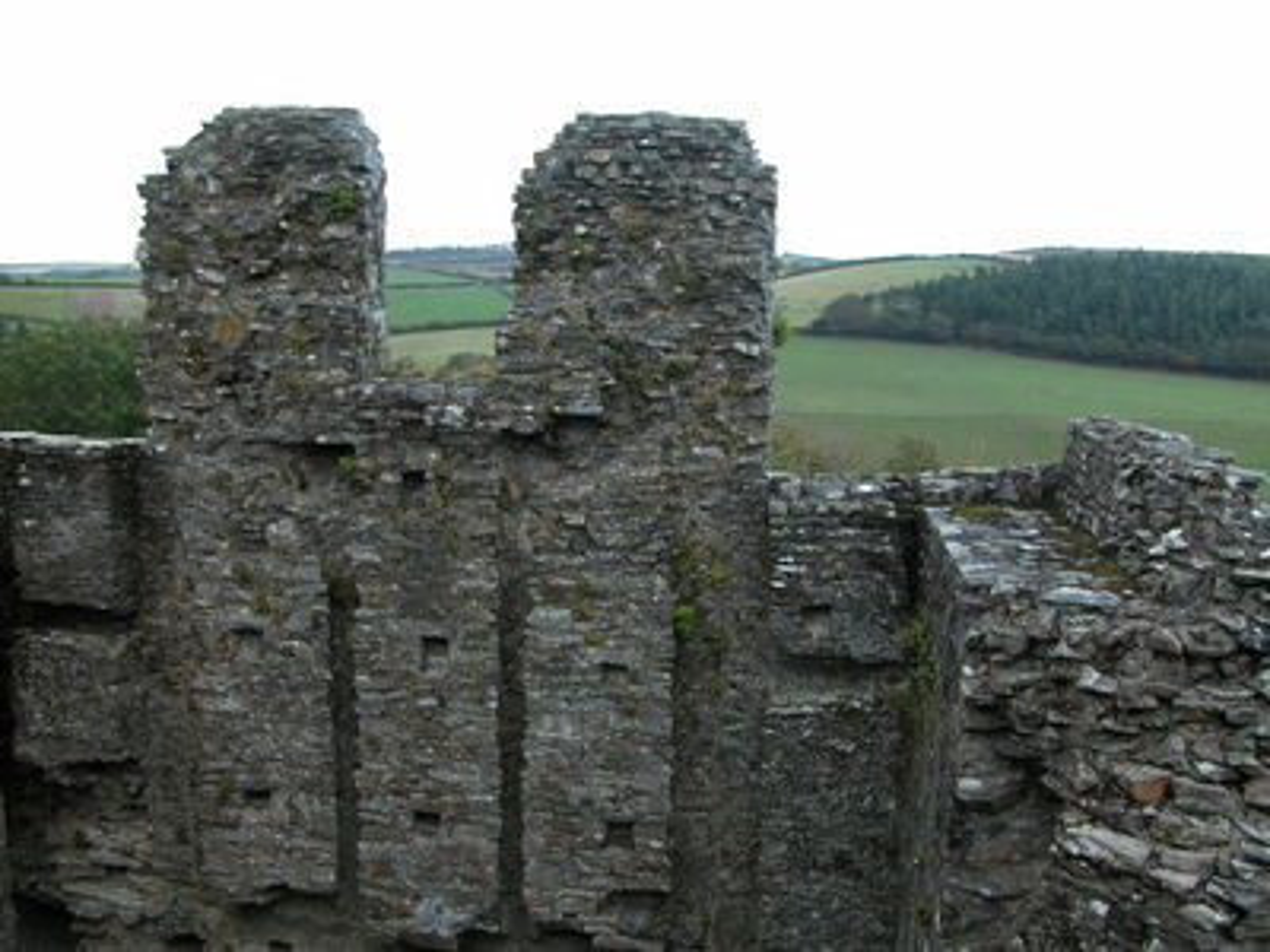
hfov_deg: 52.6
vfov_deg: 40.7
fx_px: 1284
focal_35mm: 35
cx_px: 635
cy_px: 476
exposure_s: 1/99.4
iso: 100
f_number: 3.5
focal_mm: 8.9
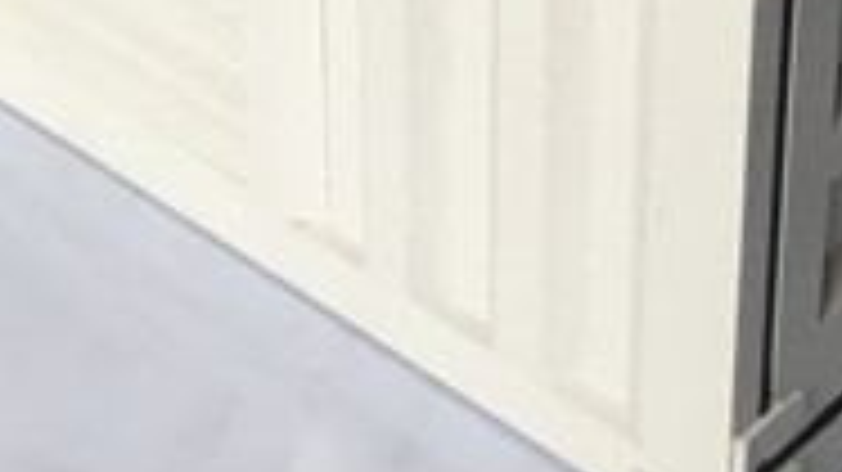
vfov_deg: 9.6
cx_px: 563
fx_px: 2633
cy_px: -447
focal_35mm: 118
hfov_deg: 18.1
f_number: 2.2
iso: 40
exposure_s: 1/33
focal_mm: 4.15
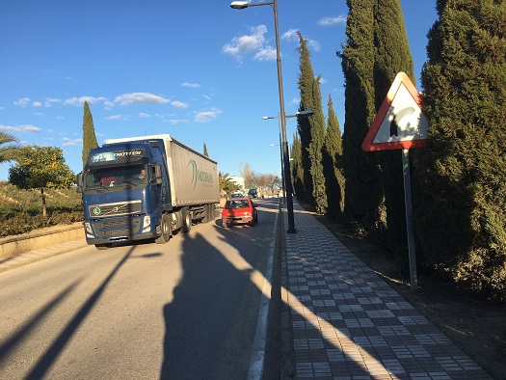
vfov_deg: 48.2
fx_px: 424
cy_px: 190
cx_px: 253
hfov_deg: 61.6
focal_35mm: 29
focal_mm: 4.15
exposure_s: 1/836
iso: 25
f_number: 2.2
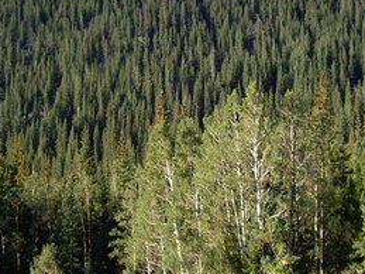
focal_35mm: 94
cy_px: 79
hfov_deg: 20.9
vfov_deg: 15.7
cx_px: 178
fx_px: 991
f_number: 4.3
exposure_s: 1/80
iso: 50
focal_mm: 6.2
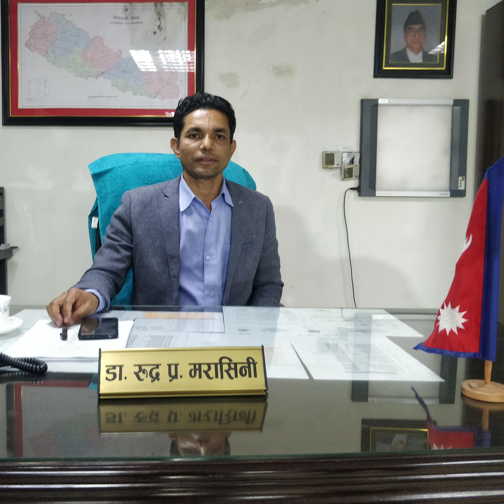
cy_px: 246
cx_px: 190
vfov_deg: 55.6
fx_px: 478
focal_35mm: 29
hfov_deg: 55.0
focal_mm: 4.1
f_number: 1.7
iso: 1000
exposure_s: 1/50
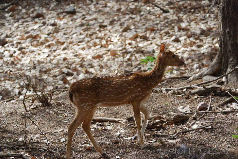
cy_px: 80
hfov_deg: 13.0
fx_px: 1042
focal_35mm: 158
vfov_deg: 8.7
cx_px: 119
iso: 360
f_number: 5
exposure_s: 1/400
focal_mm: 105
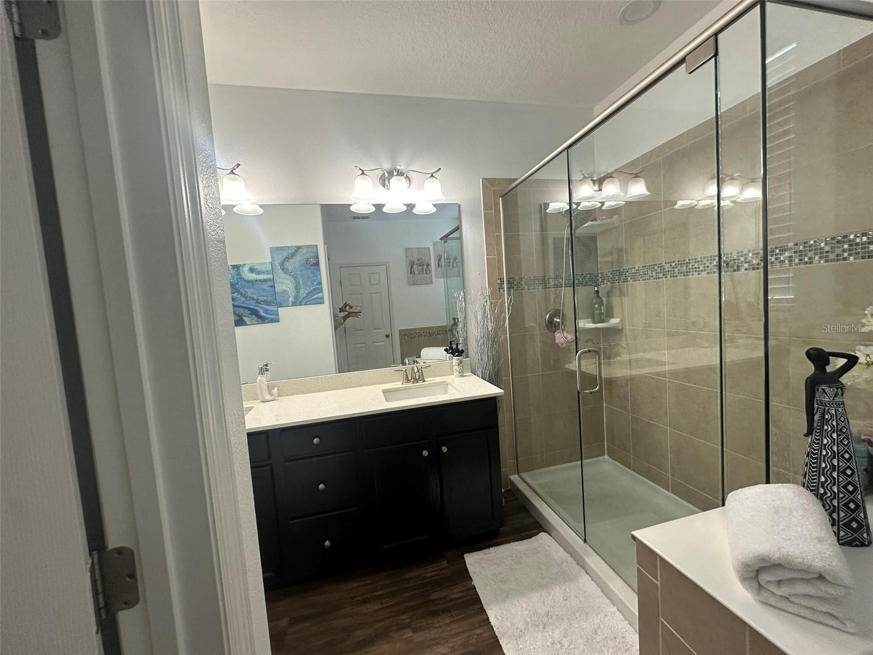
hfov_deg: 102.1
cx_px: 436
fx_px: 353
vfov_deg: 85.7
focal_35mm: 14
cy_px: 328
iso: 160
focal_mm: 2.22
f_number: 2.2
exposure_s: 1/120
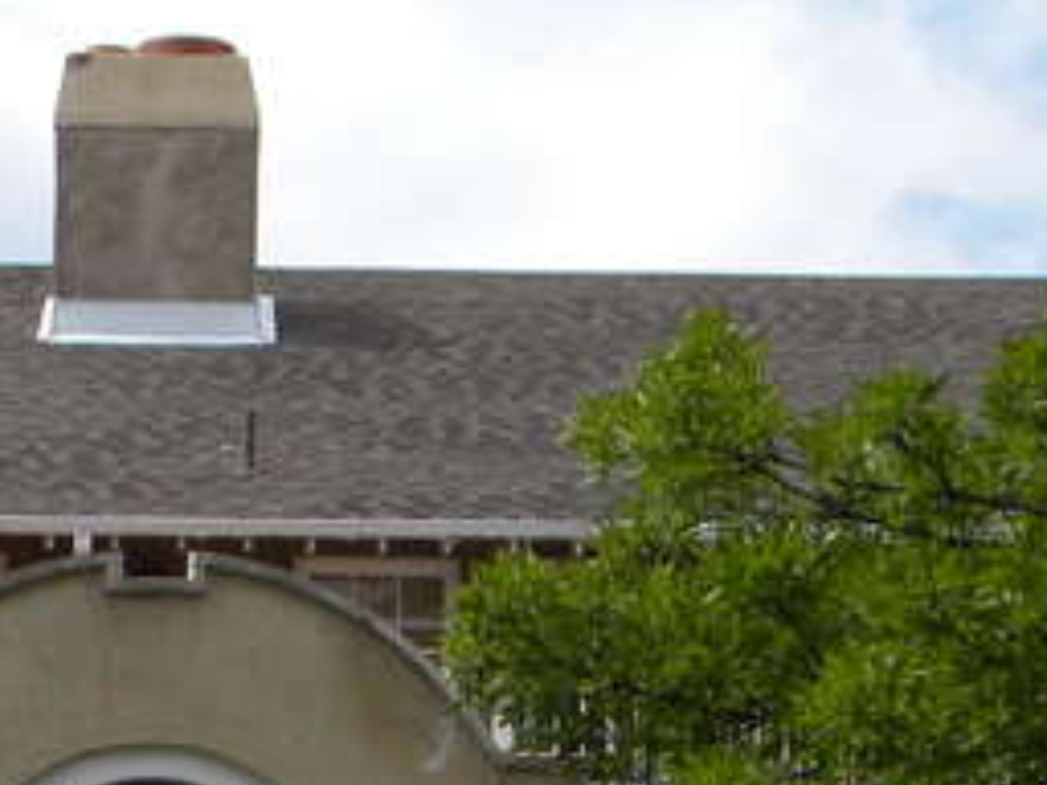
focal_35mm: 141
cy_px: 875
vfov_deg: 10.4
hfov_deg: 13.9
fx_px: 4265
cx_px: 249
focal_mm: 8.6
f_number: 3.9
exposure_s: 1/891
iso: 80
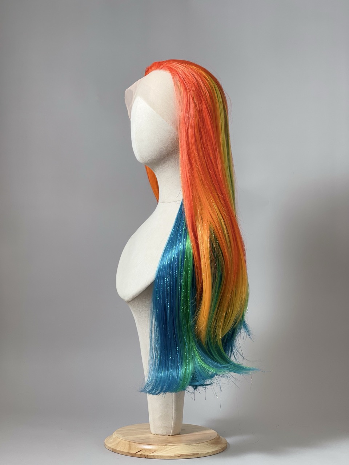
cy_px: 232
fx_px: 860
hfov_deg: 22.9
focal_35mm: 64
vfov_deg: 30.3
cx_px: 174
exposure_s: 1/100
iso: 50
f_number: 2.2
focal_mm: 7.5
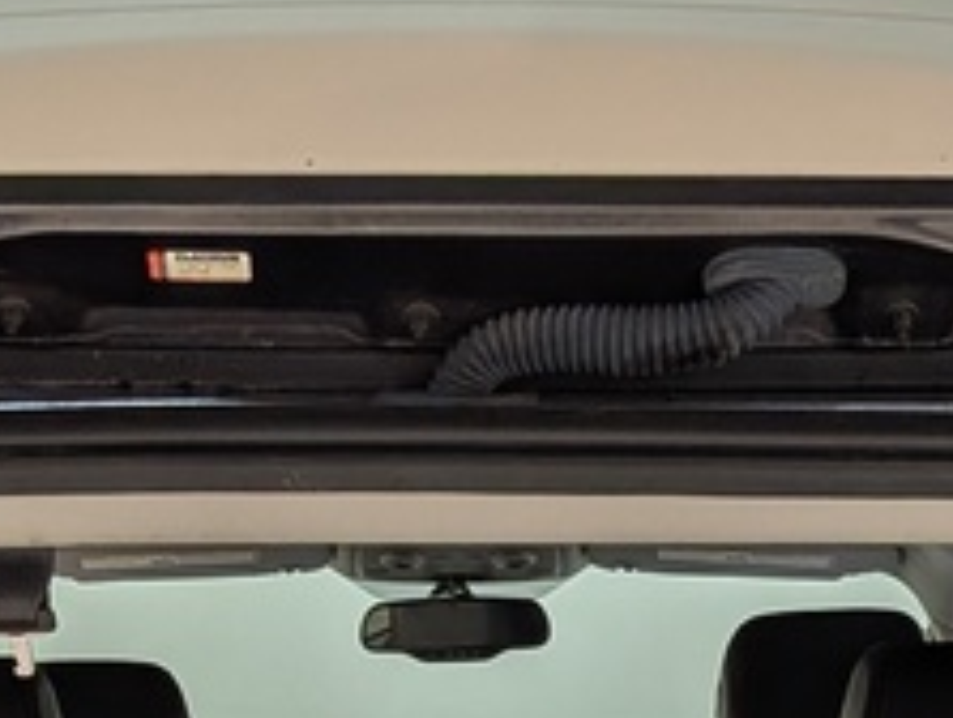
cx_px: 487
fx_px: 3033
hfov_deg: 17.9
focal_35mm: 110
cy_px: 1462
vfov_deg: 12.0
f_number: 1.7
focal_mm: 4.53
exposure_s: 1/173
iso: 28
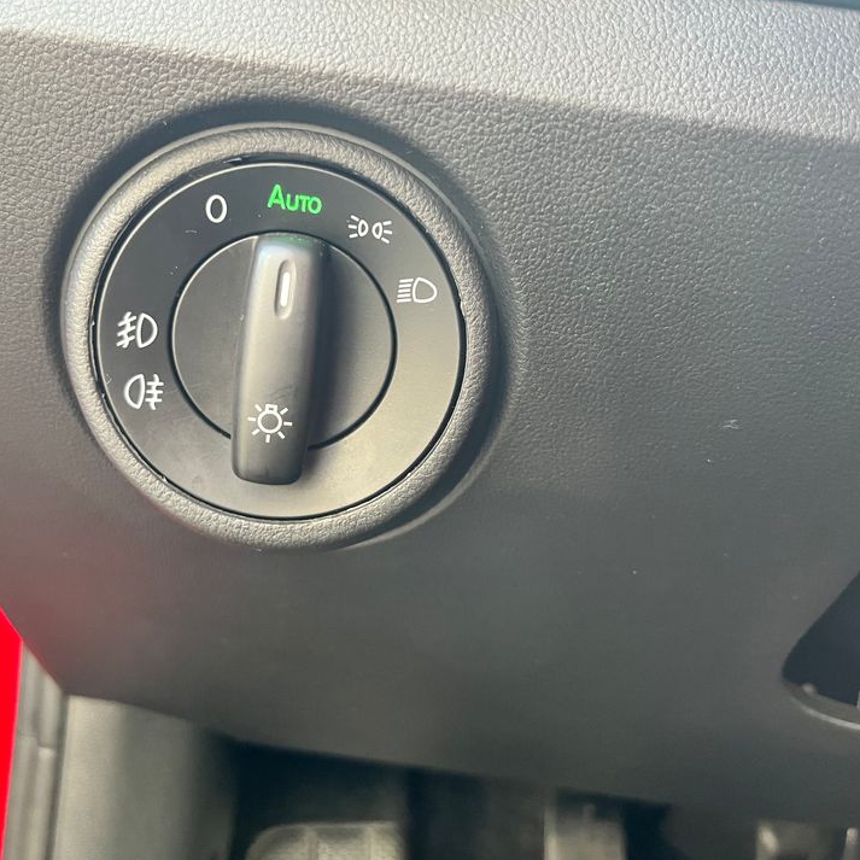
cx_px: 385
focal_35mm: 33
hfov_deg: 49.7
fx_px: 928
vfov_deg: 49.7
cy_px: 402
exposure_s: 1/60
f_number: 1.6
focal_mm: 5.1
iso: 500
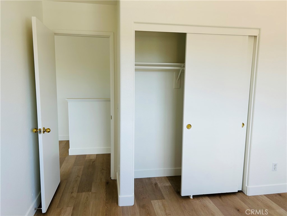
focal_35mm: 26
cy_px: 108
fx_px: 216
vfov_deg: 53.1
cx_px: 144
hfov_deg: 67.3
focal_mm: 5.7
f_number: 1.5
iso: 40
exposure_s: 1/169
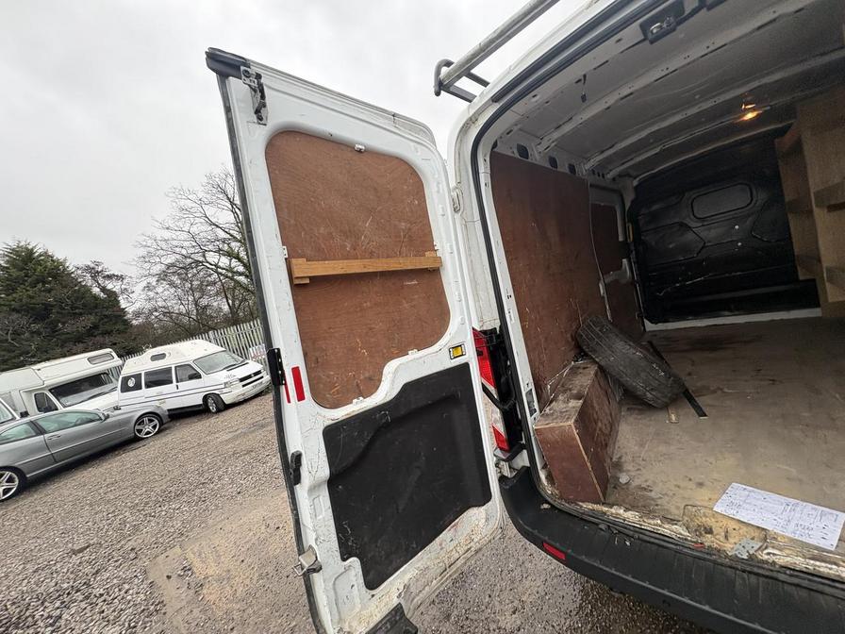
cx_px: 422
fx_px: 342
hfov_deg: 102.1
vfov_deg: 85.7
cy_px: 317
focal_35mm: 14
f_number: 2.2
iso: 100
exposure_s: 1/99
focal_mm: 2.22
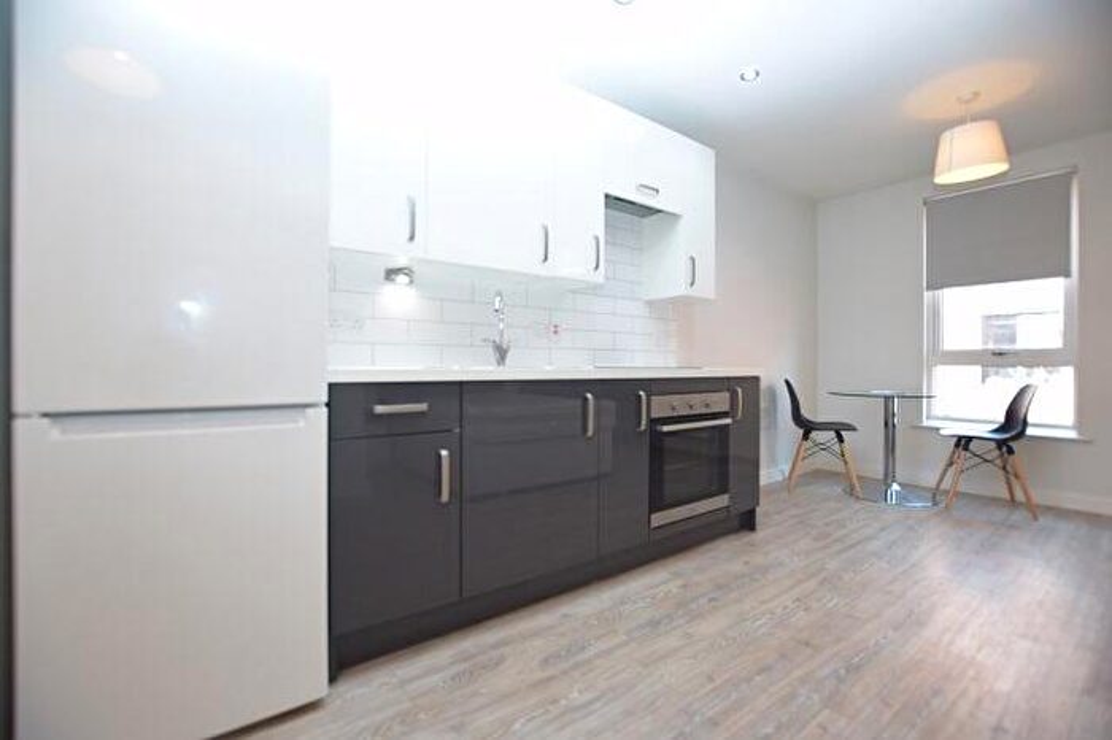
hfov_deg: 100.4
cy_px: 370
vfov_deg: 77.3
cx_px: 556
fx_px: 463
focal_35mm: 15
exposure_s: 1/80
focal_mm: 10
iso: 400
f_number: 3.5
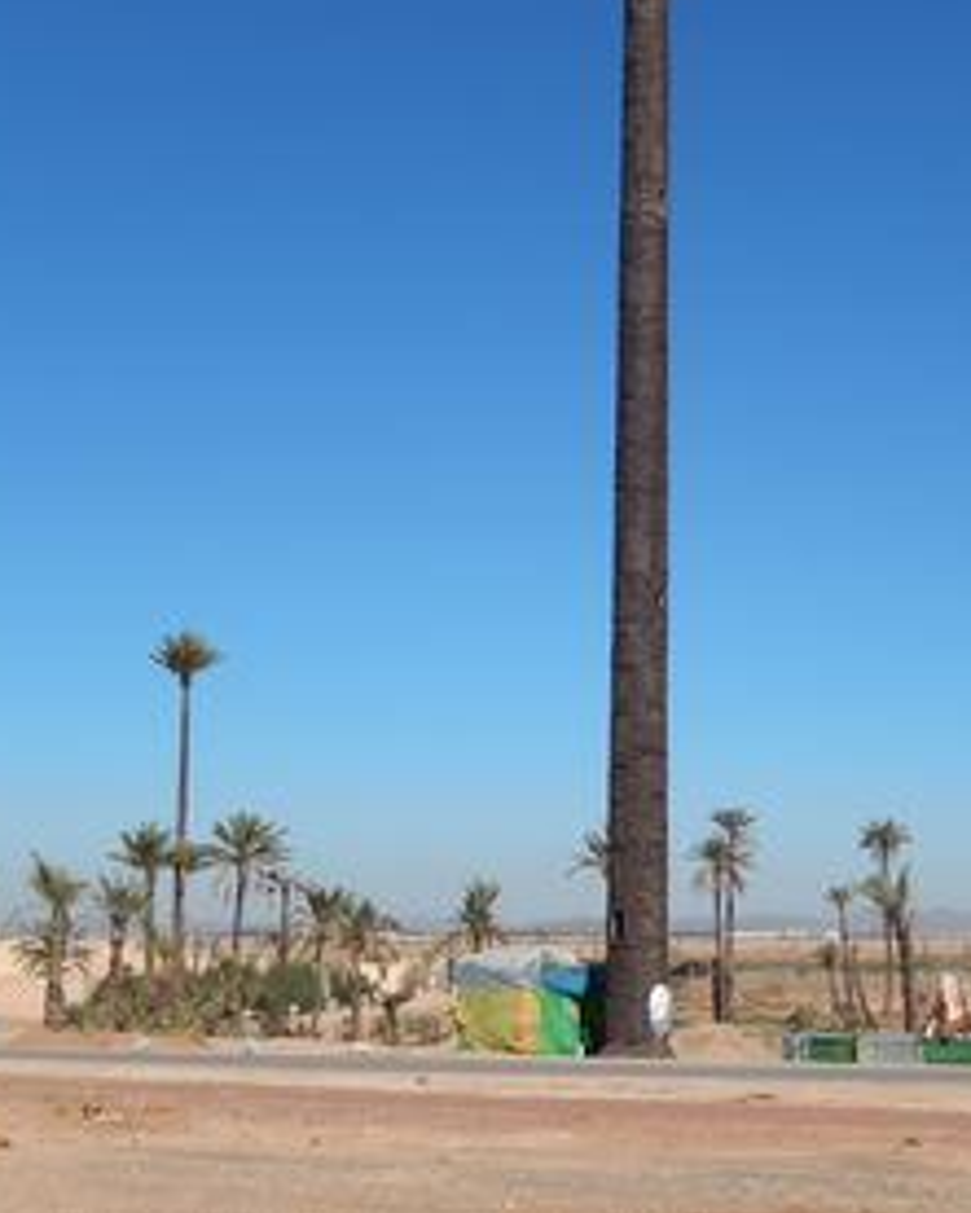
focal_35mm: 58
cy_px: 567
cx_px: 677
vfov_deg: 32.5
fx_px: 2082
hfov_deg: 26.0
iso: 125
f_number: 8.4
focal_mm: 7.3
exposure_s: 1/400
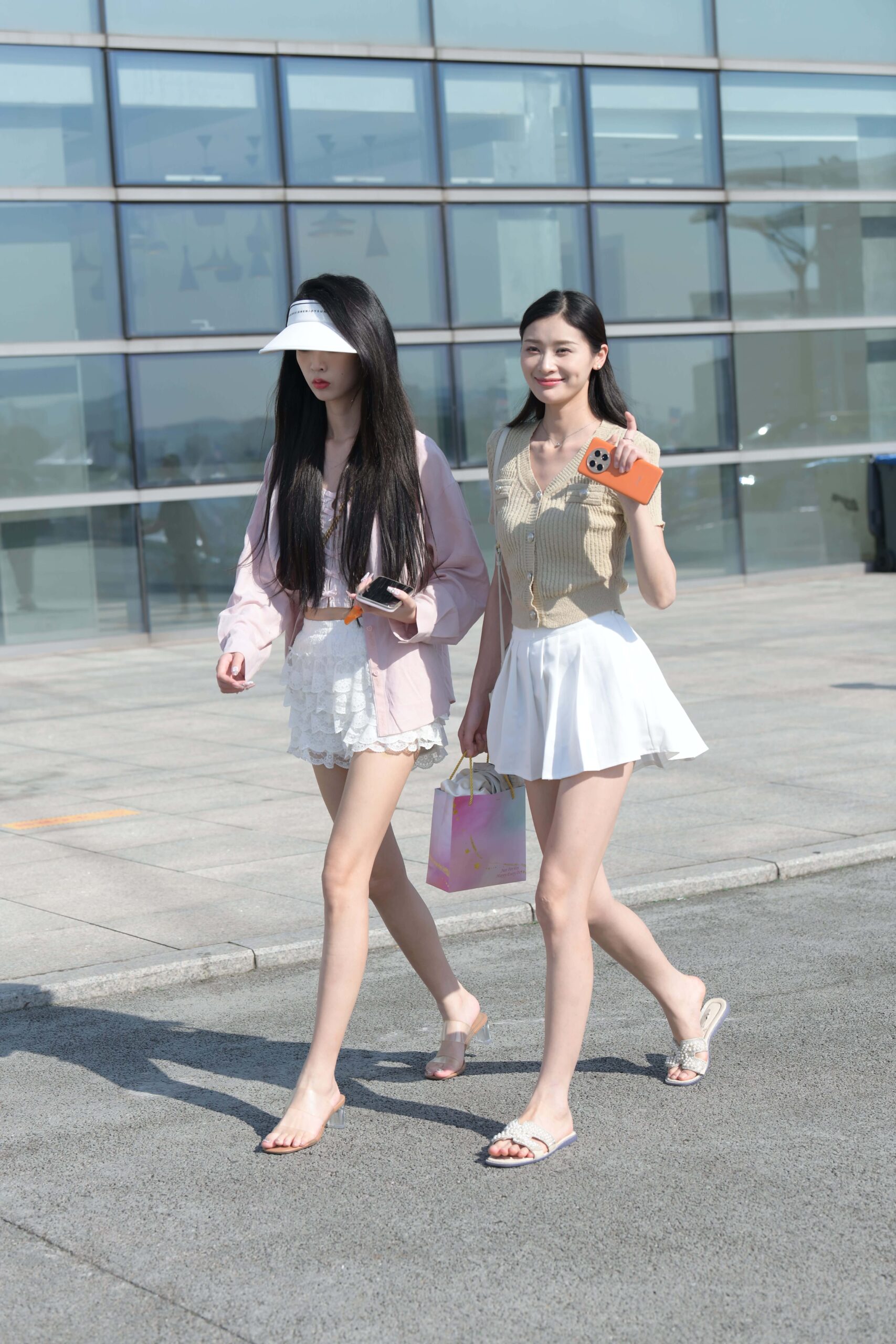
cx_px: 448
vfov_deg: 28.8
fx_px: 2613
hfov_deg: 19.5
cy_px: 672
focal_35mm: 70
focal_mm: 70
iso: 125
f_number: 5
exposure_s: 1/800
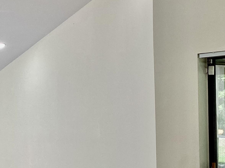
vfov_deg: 18.6
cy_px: 106
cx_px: 54
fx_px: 514
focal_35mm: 79
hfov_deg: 24.4
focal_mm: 3.3
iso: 40
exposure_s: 1/120
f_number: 2.4
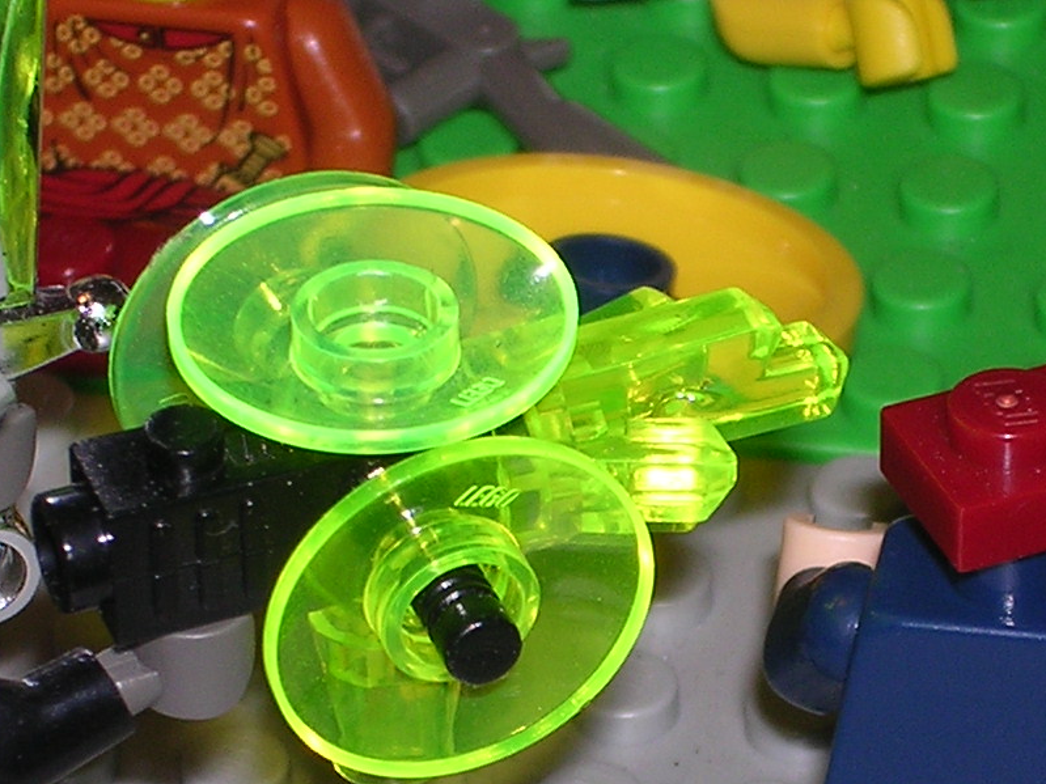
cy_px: 565
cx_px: 678
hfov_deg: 7.0
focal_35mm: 282
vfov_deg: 5.3
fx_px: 8520
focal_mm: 16.7
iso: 100
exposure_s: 1/60.1
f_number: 4.8
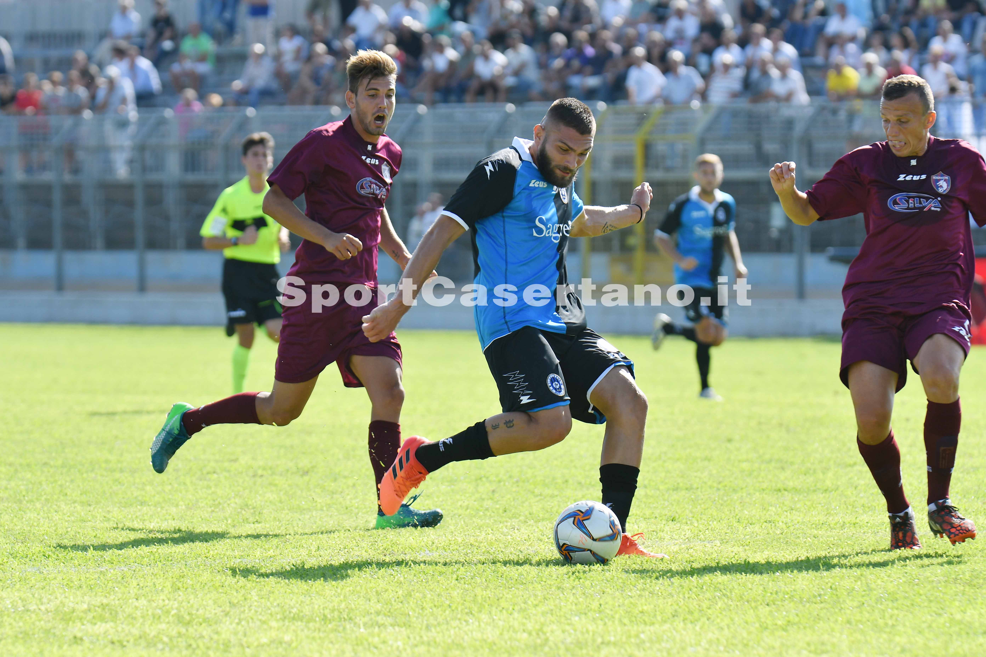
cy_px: 328
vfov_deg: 4.7
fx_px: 8011
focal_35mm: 292
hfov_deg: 7.0
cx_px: 493
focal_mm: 195
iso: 200
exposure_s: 1/1250
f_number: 6.3
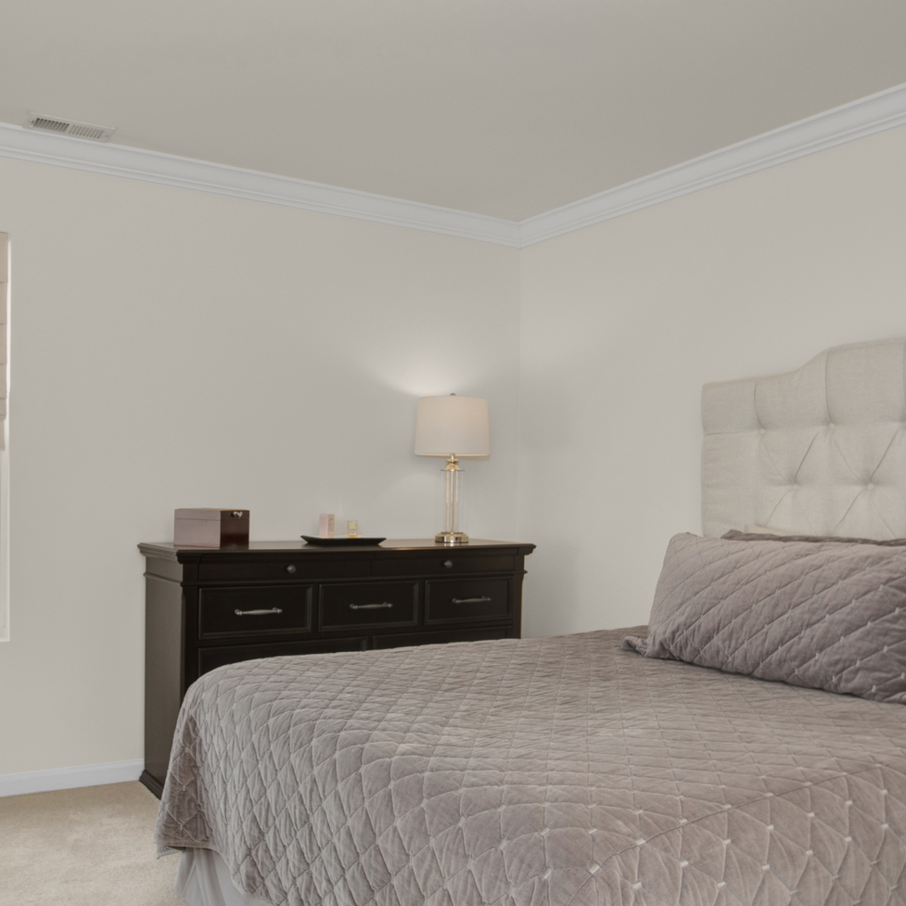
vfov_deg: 52.5
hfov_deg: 52.1
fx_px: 918
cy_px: 477
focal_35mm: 31
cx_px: 350
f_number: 8
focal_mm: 15
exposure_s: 1/1250
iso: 400
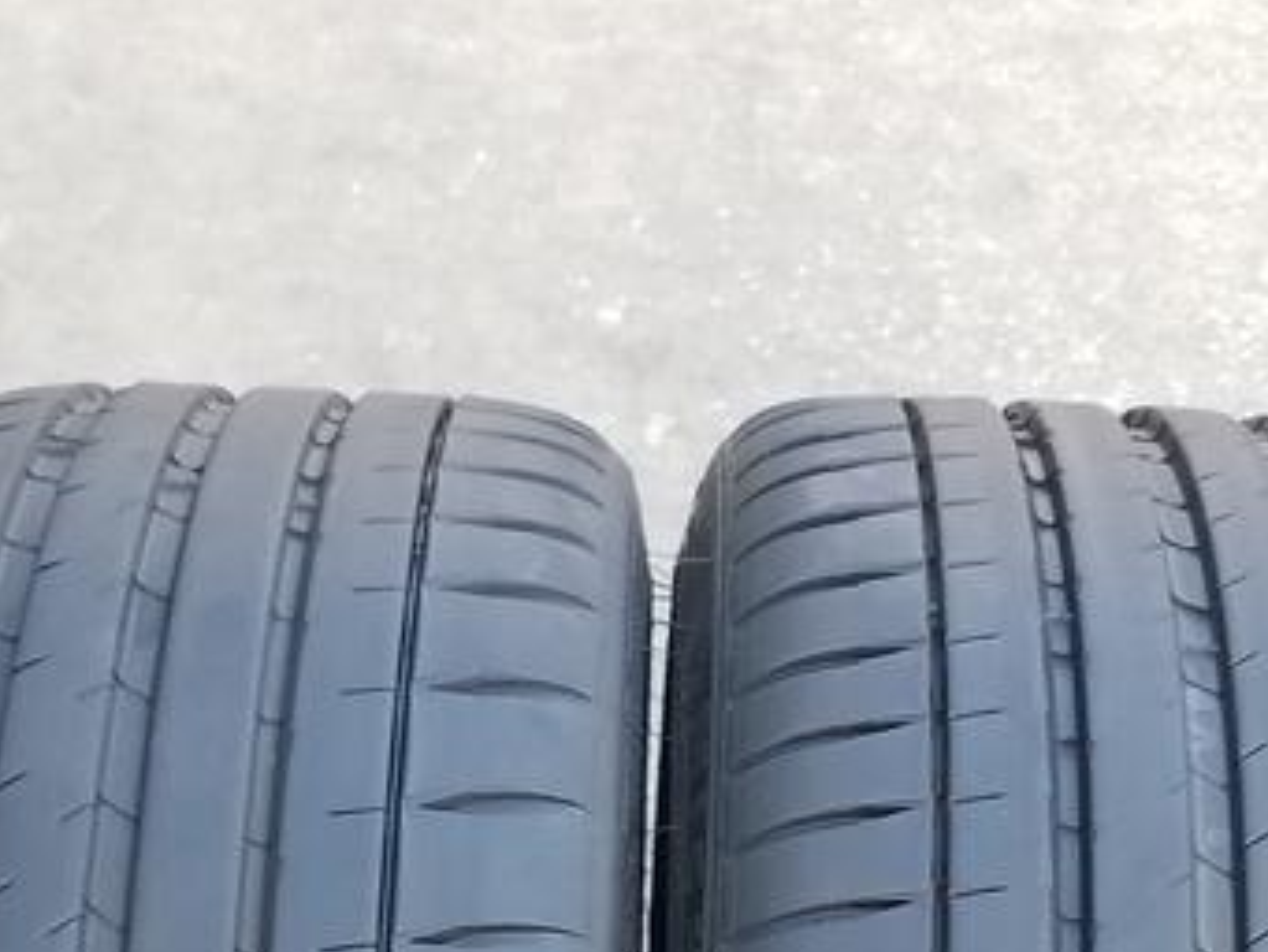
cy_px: 1216
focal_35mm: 78
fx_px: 2858
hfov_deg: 25.0
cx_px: 680
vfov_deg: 17.8
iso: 80
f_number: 1.7
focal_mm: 4.2
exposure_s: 1/120
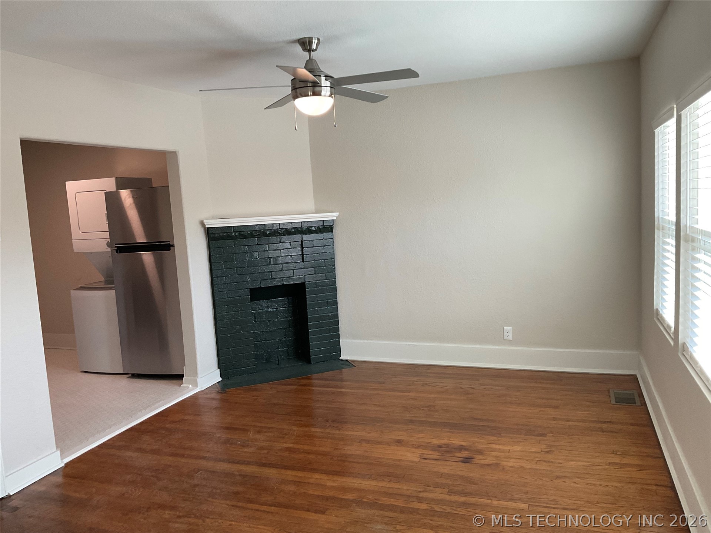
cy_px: 266
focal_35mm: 29
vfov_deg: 48.2
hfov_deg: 61.7
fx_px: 596
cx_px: 356
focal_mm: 3
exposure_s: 1/111
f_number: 1.8
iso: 64
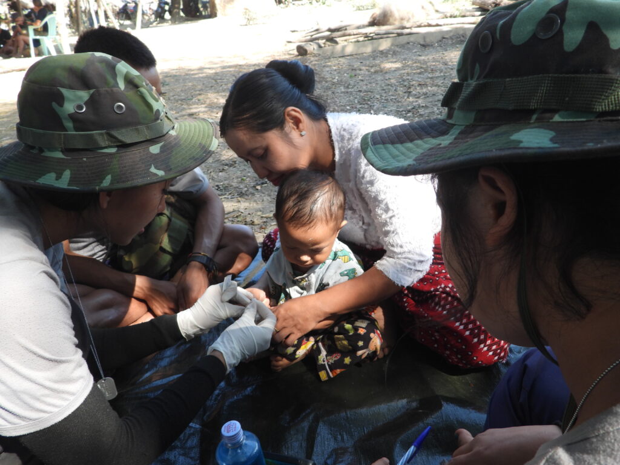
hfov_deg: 67.3
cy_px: 232
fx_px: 466
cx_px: 310
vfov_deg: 53.1
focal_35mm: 26
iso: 100
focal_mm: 4.7
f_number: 2.8
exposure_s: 1/160
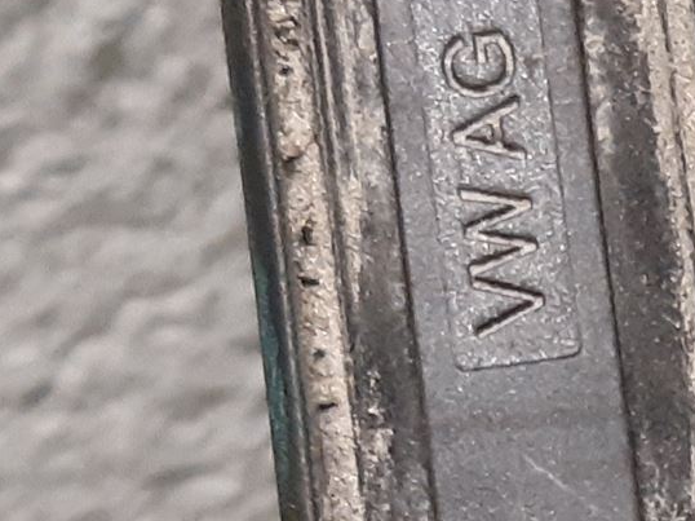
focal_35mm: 99
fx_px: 1987
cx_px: 784
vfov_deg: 13.7
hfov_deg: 19.0
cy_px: 873
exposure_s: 1/33
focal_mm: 3.93
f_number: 1.7
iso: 250
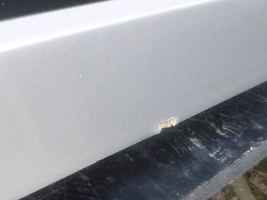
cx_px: 133
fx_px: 393
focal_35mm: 51
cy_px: 113
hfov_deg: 37.5
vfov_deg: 28.5
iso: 400
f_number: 3.9
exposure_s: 1/60
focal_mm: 4.5
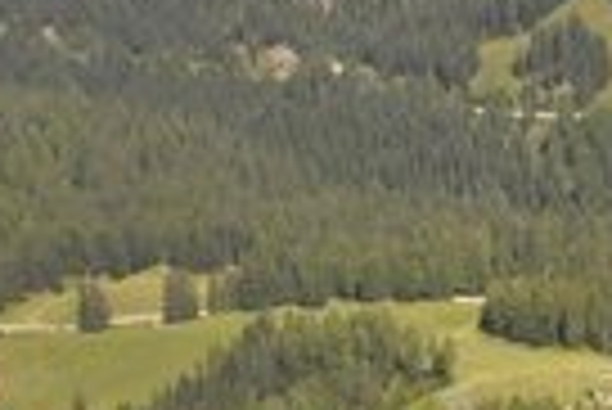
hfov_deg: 11.3
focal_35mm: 176
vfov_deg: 7.8
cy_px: 351
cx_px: 878
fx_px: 2995
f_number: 9
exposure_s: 1/320
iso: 200
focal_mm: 40
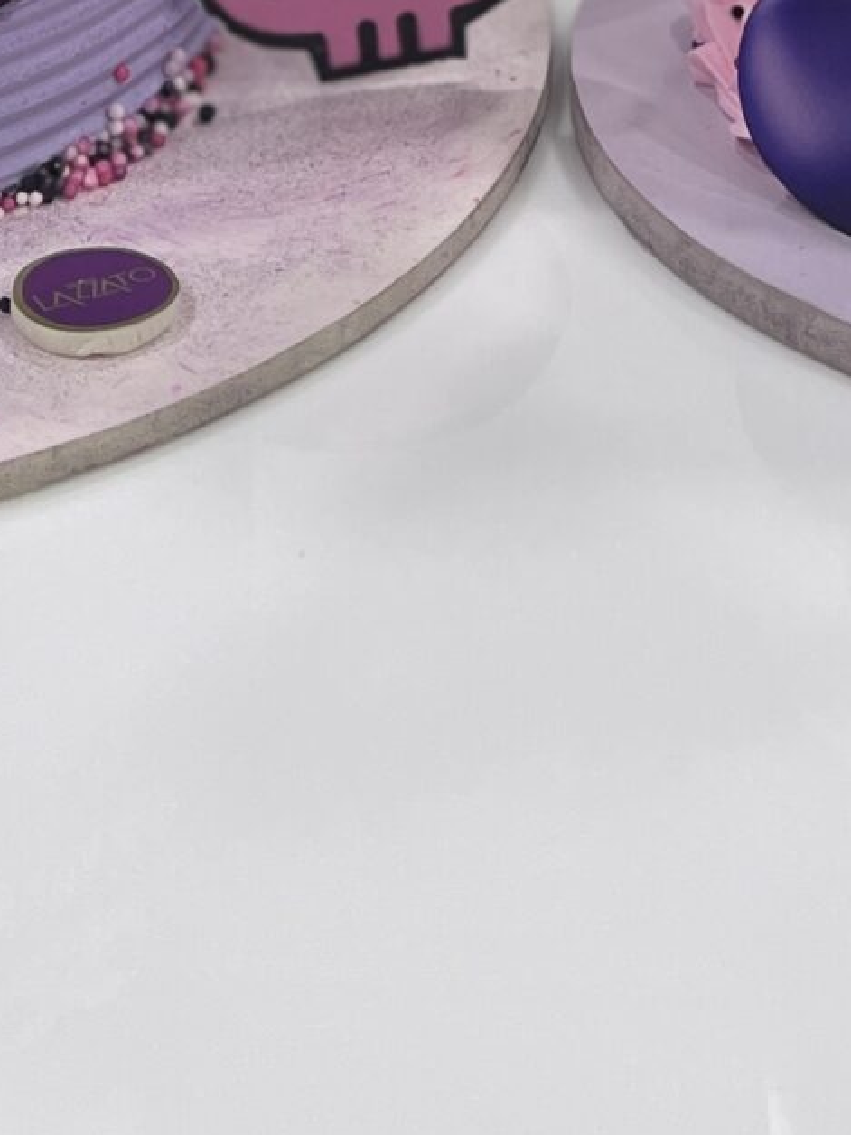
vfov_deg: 15.2
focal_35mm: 106
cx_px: 305
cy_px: -1101
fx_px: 3475
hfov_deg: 13.9
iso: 80
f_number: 1.6
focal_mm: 5.1
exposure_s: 1/121
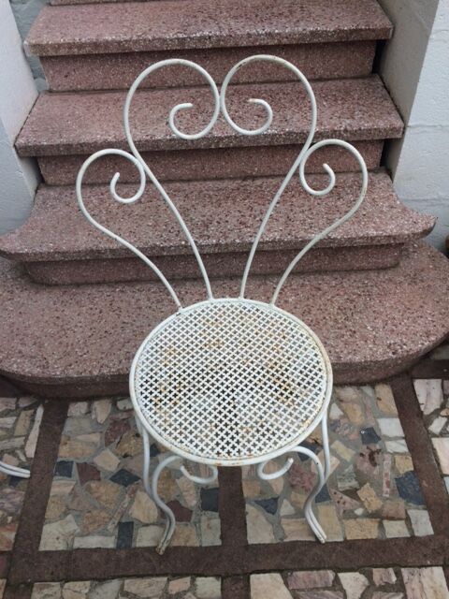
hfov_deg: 48.2
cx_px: 224
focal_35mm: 29
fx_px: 502
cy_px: 300
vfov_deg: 61.7
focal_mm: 4.15
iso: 32
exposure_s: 1/157
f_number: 2.2
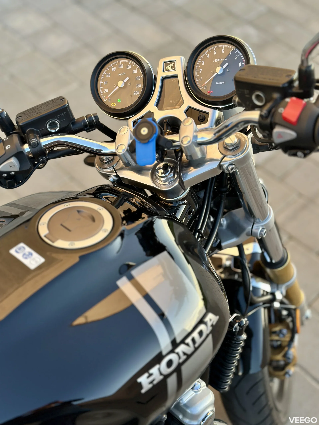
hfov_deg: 30.3
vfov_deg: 39.7
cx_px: 160
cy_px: 212
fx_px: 590
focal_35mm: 48
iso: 100
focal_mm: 6.86
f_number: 1.78
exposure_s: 1/171
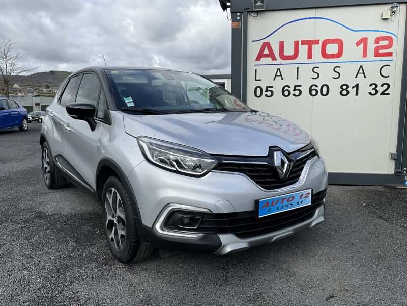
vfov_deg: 48.2
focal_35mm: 29
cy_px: 153
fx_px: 341
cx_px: 204
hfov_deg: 61.7
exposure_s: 1/1577
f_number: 1.8
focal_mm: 3
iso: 25
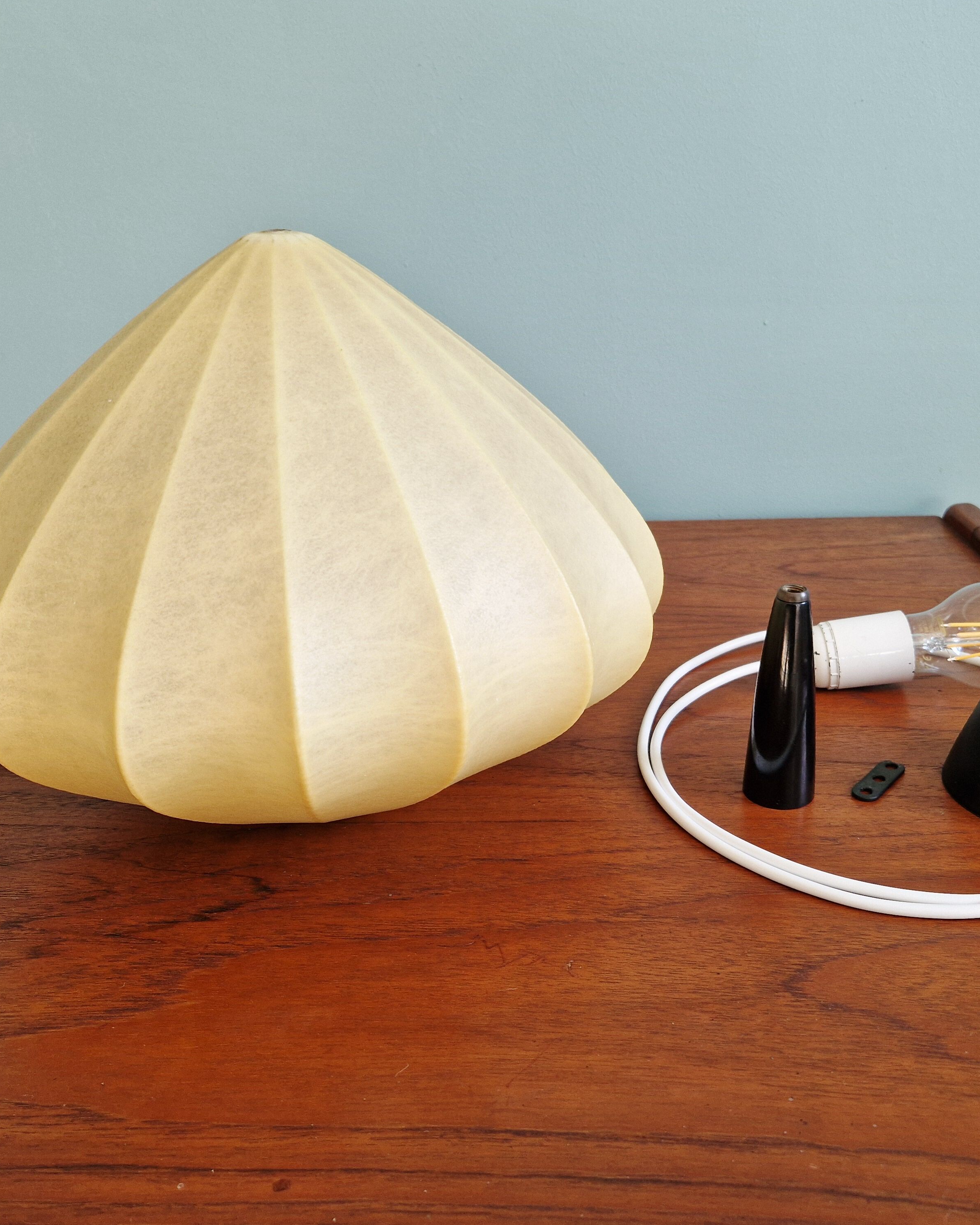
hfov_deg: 48.3
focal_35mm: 30
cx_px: 564
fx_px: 1087
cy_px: 611
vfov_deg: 58.8
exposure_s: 1/180
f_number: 1.8
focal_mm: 5.4
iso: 160
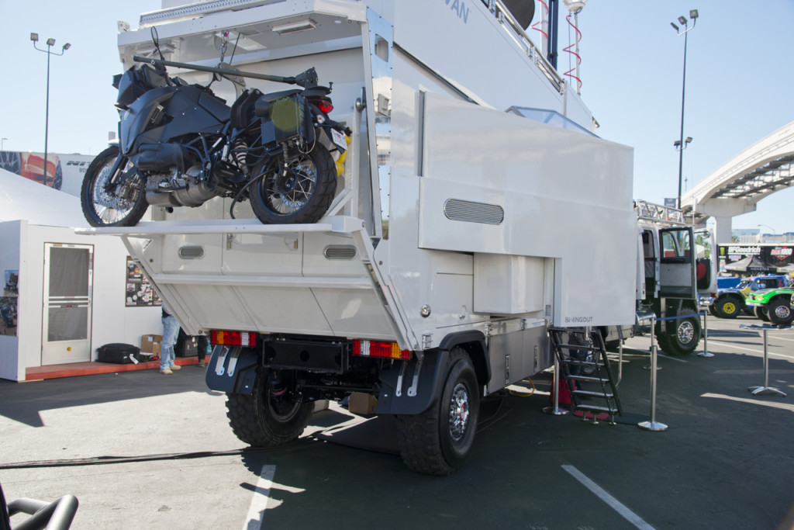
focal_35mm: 31
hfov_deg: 60.3
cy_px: 265
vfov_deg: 42.3
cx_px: 397
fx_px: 684
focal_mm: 31
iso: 200
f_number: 8
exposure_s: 1/250
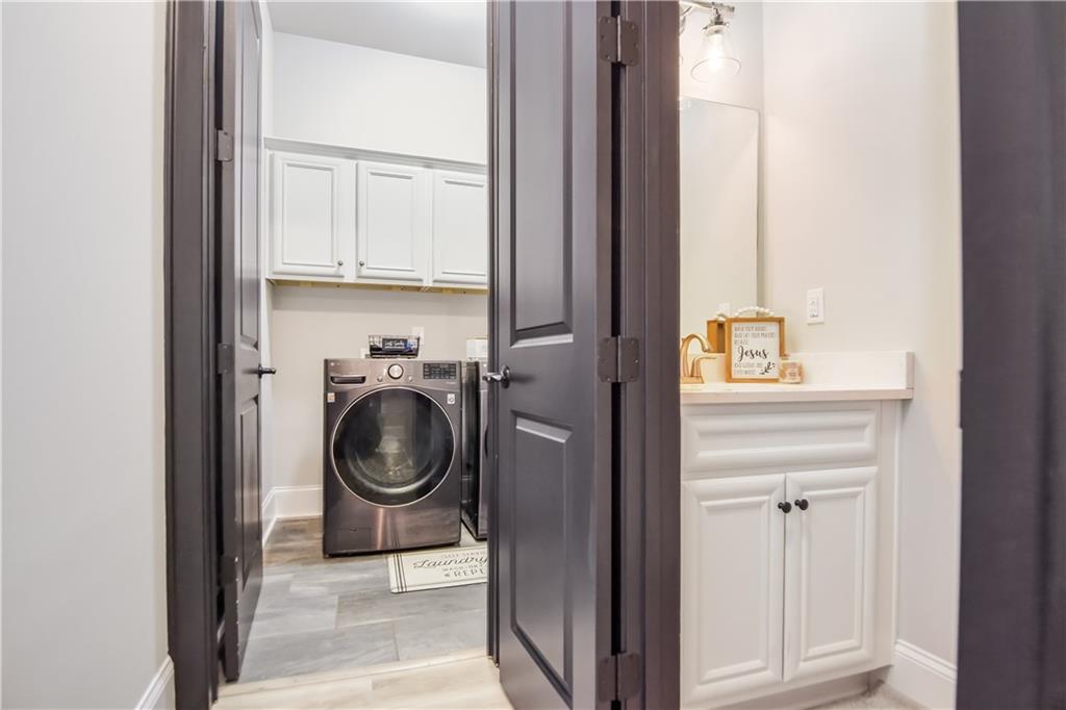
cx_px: 533
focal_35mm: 16
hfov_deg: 95.0
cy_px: 355
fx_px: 488
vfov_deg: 72.0
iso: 1800
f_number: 2.8
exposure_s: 1/60
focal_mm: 11
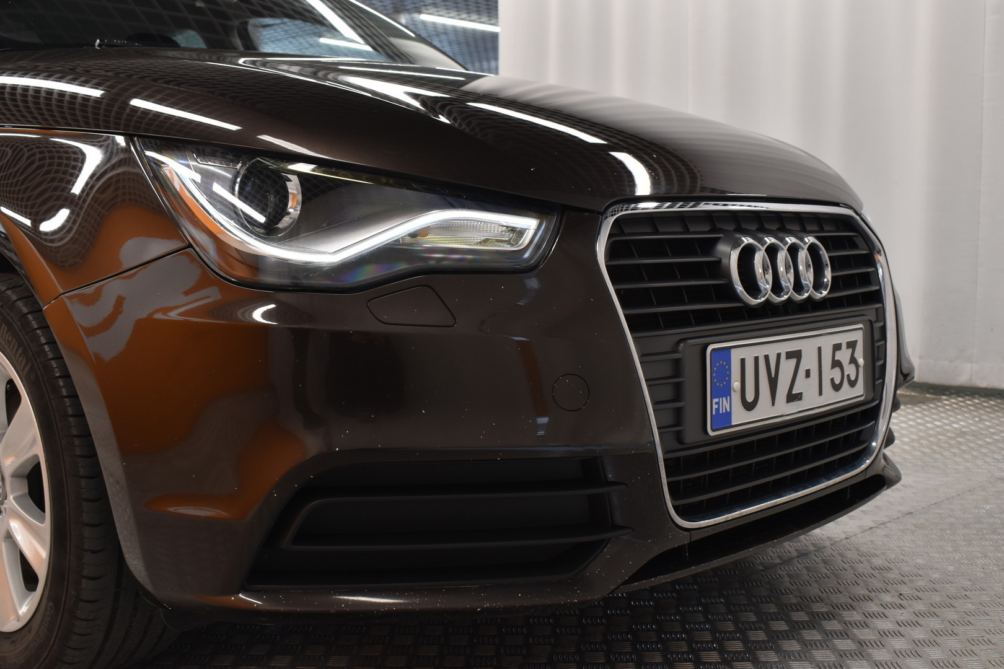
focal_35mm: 40
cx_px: 502
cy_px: 334
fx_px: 1129
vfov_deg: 33.0
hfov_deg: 47.9
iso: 400
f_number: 6.3
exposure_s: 1/13
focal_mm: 27
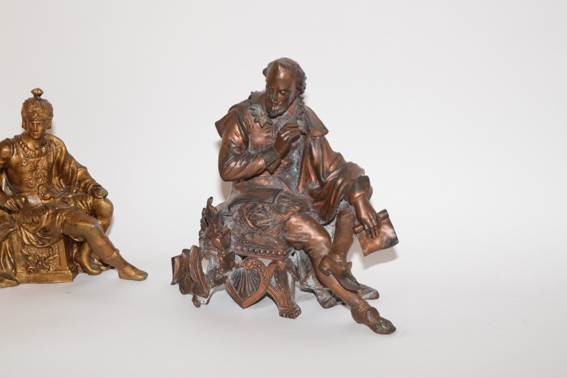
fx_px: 1299
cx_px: 284
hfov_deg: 24.6
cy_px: 189
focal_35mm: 82
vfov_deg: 16.6
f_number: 5.6
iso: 800
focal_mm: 55
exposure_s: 1/60
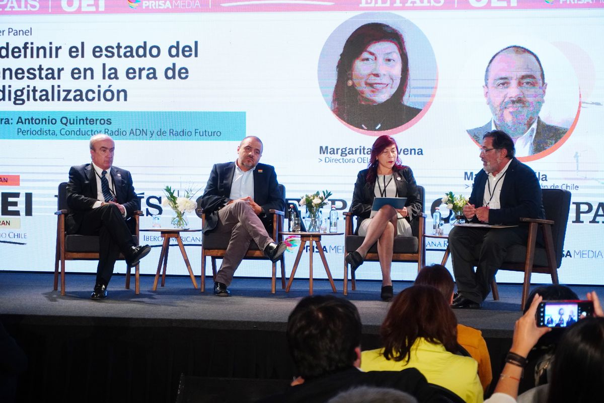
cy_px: 202
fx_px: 1258
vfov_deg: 18.2
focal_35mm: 75
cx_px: 302
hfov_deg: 27.0
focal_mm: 50
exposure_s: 1/160
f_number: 5.6
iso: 3200
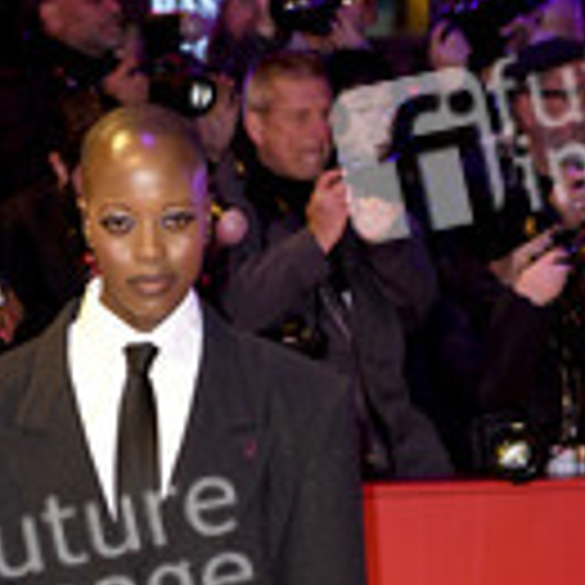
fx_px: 2906
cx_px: 153
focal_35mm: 152
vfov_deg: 11.1
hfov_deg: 11.5
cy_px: 810
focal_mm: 58
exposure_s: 1/320
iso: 800
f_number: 4
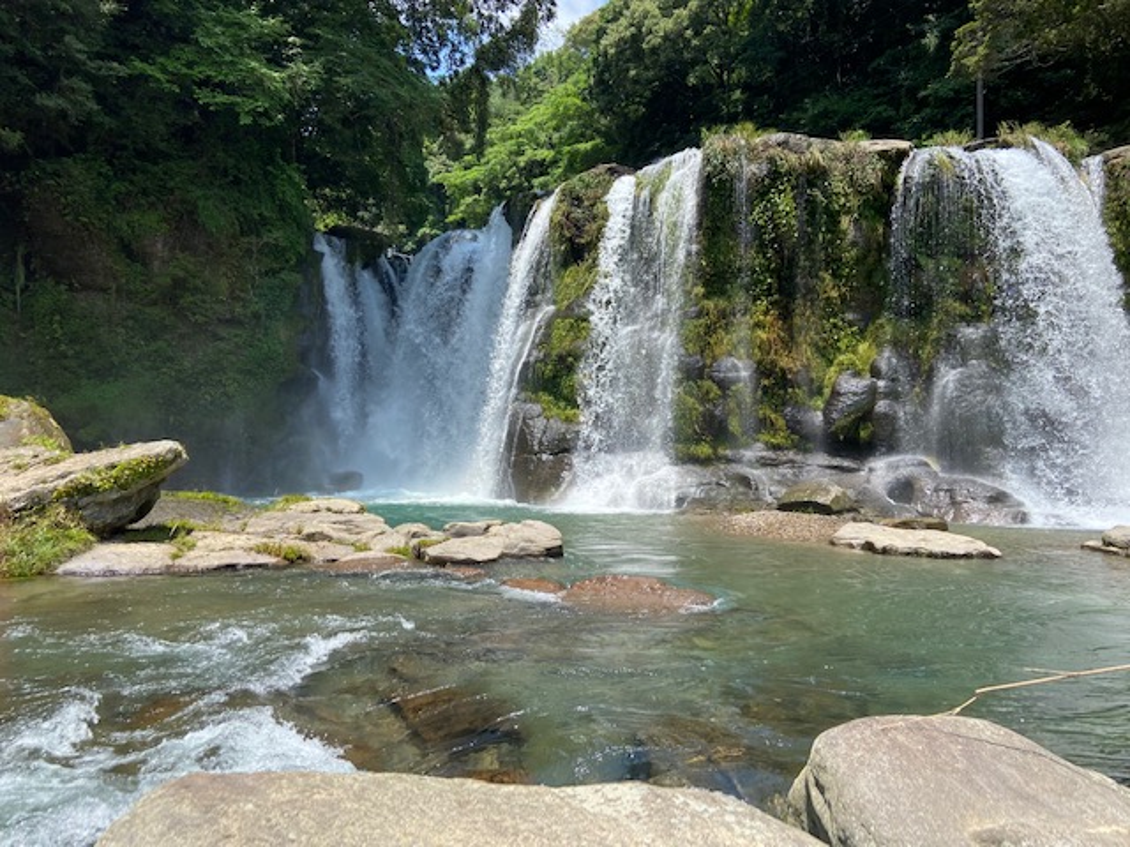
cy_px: 424
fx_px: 849
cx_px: 565
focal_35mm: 26
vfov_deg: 53.1
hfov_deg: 67.3
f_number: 1.8
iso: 32
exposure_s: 1/1258
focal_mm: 4.25
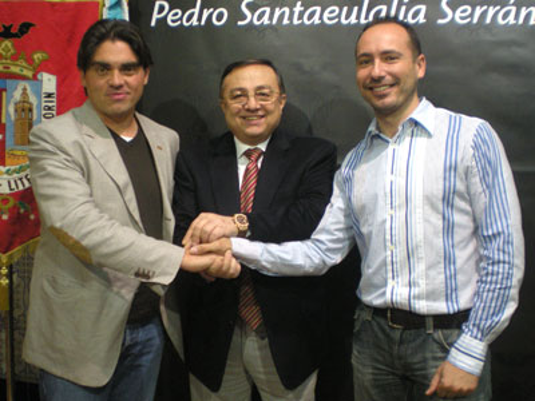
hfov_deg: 49.0
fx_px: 587
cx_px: 268
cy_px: 200
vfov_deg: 37.7
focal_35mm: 38
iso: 200
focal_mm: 6.3
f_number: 3.1
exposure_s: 1/51.7
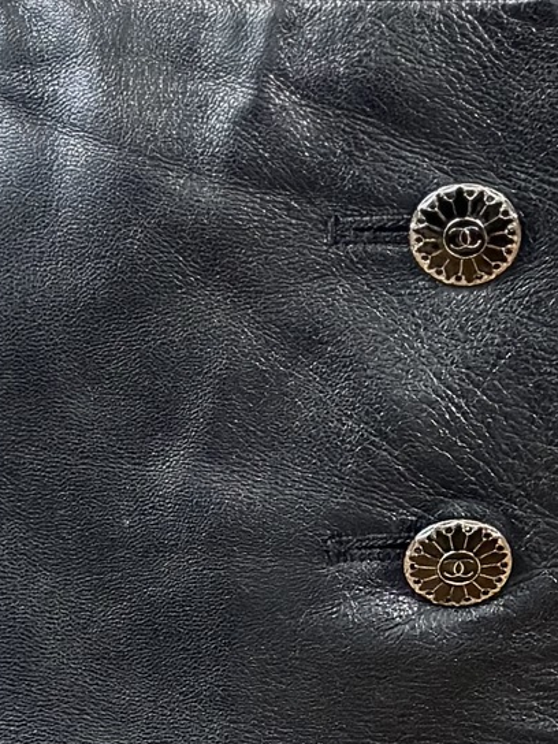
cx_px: 369
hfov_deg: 8.3
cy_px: 568
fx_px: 3826
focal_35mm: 178
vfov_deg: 11.1
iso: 400
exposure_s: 1/50
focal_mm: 6.86
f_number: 1.78
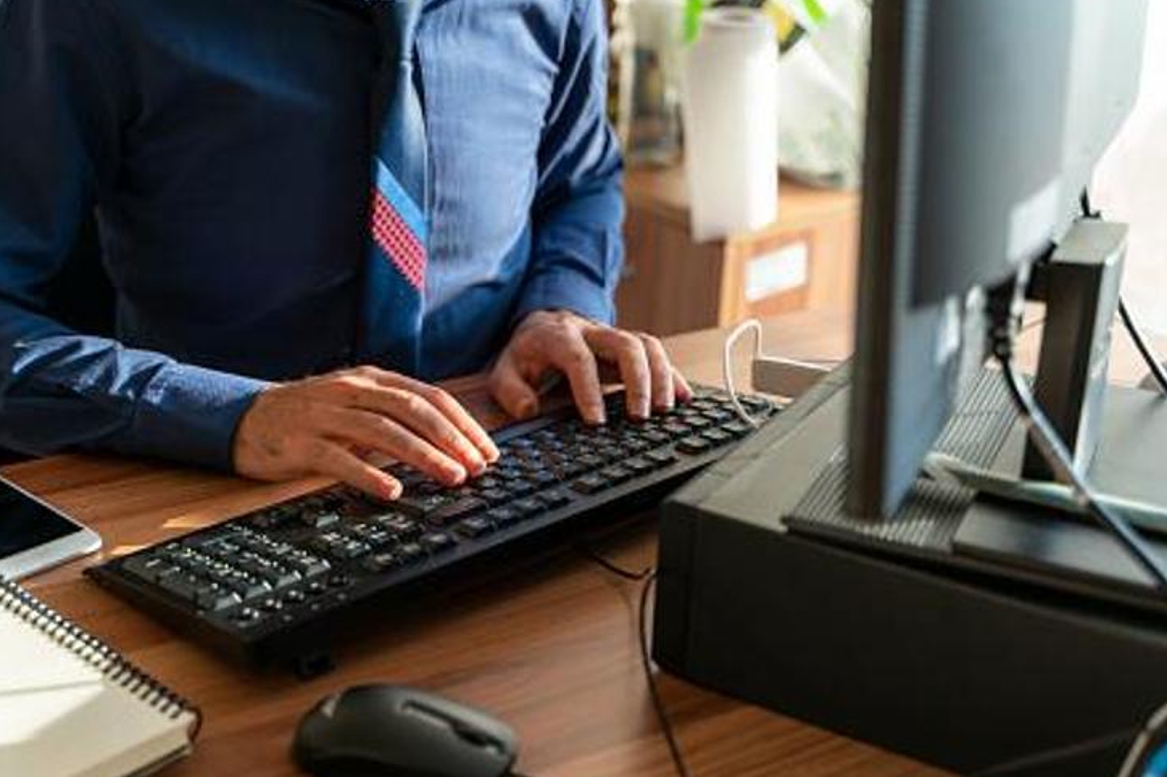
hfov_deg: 36.9
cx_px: 525
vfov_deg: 25.0
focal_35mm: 54
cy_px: 421
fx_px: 1750
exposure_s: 1/200
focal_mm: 46
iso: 125
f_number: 2.8
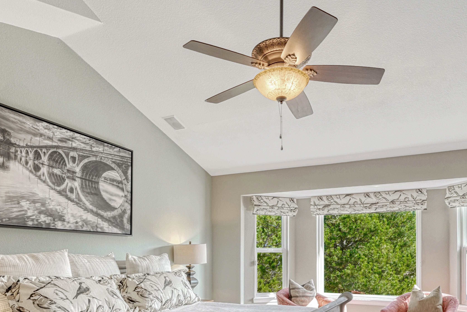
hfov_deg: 67.9
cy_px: 258
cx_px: 262
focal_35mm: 27
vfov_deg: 45.7
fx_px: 345
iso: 400
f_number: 8
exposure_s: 1/320
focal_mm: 14.9
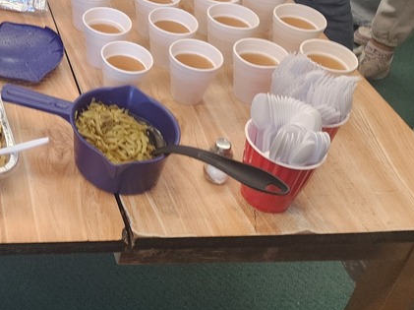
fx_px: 669
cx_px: -87
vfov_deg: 24.0
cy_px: -48
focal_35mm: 56
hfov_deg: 29.4
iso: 200
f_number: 1.8
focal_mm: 6.4
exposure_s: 1/120
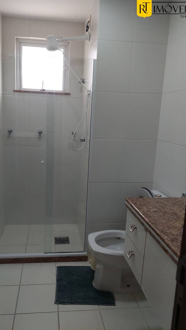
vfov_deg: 67.9
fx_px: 246
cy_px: 161
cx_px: 71
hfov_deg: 41.2
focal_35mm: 28
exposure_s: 1/120
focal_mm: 5.23
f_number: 1.8
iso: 125
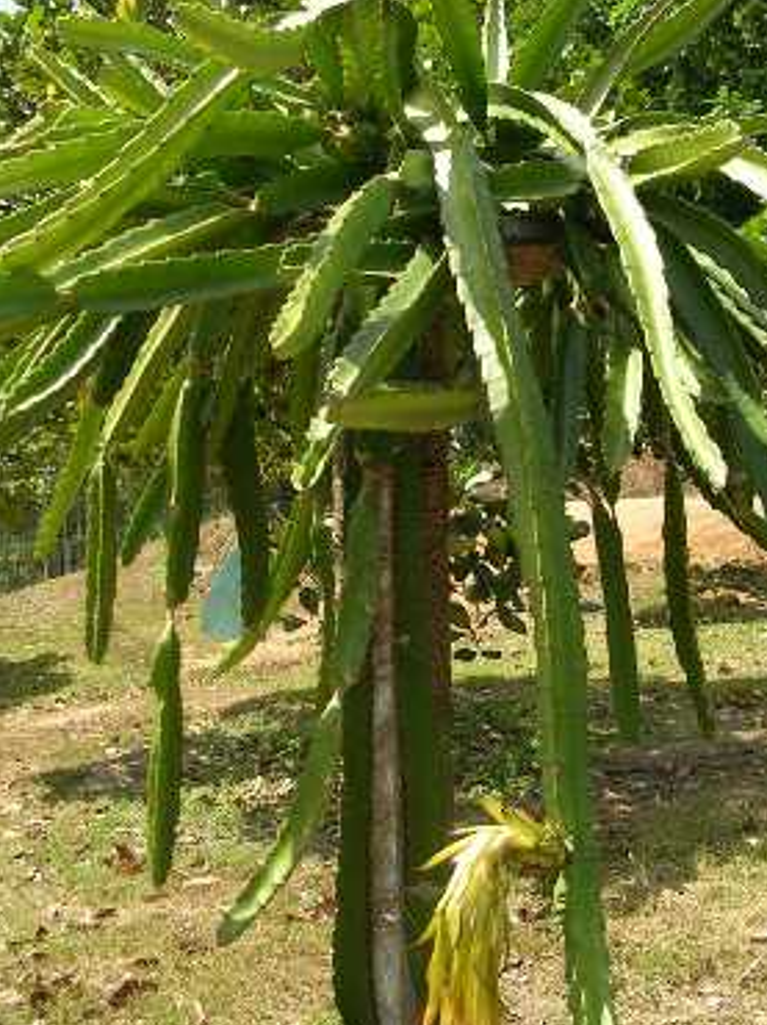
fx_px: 1420
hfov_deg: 30.2
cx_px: 429
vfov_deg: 39.7
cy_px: 492
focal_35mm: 48
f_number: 2.8
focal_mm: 5.8
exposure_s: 1/567
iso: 50
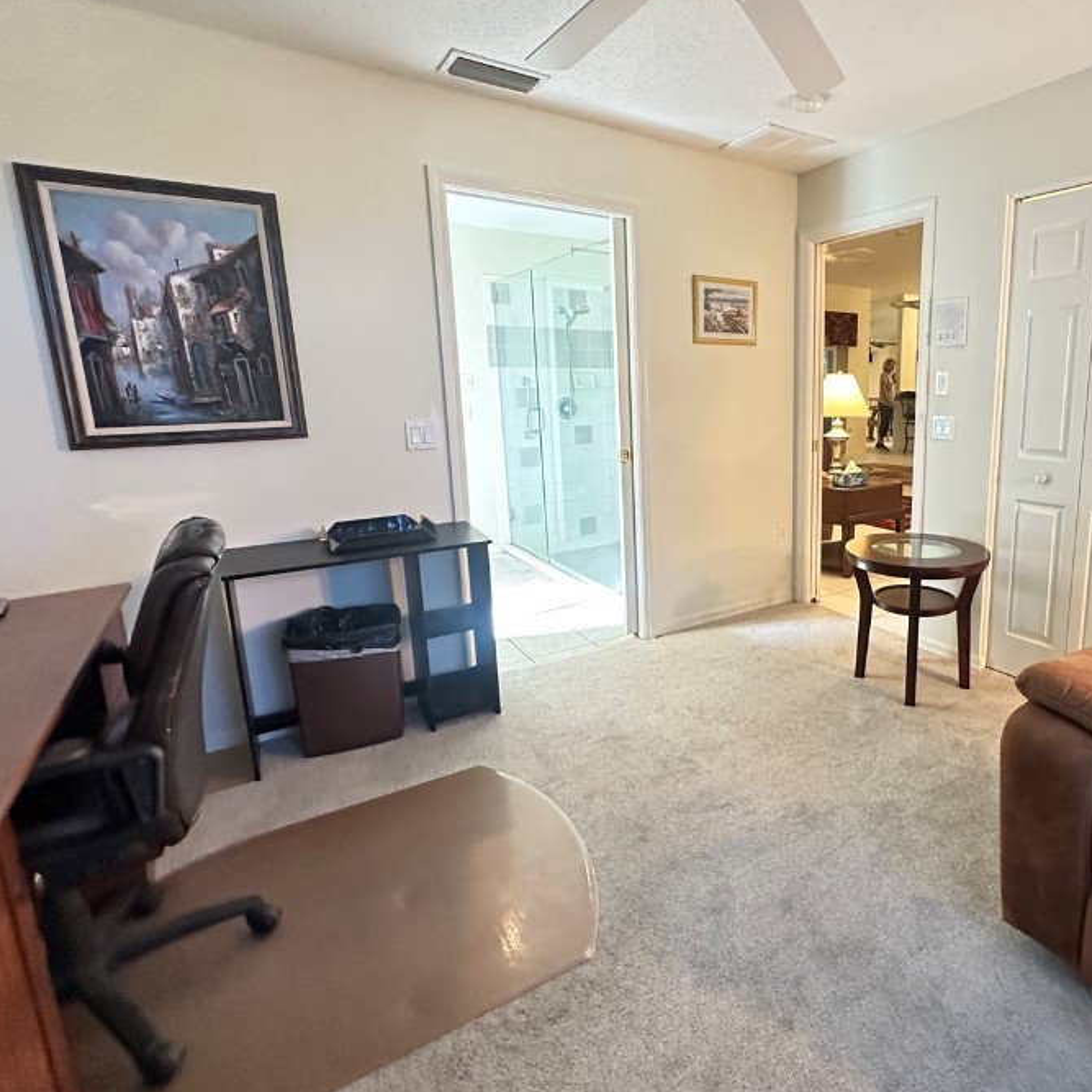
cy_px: 506
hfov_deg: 74.8
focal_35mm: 19
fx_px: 678
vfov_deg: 77.6
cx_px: 745
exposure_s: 1/60
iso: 800
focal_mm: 2.22
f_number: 2.2
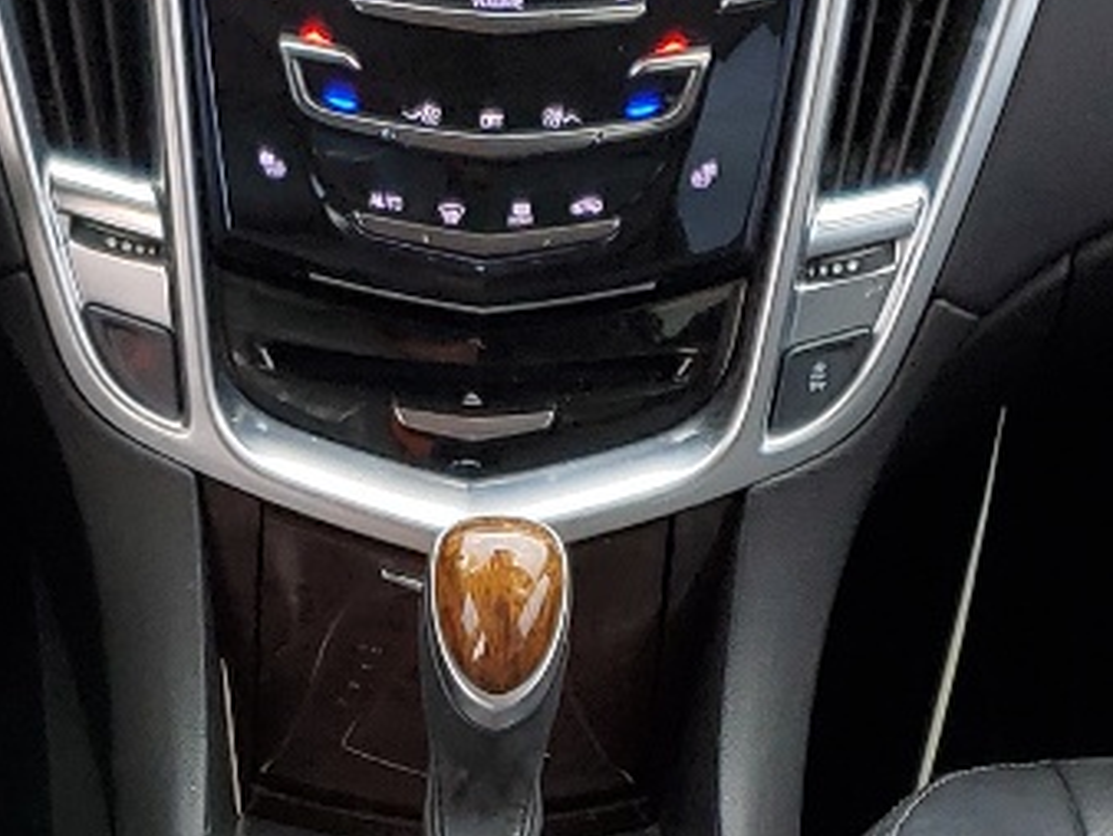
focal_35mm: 123
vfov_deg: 11.7
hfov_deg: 15.9
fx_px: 3958
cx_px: 296
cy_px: 1132
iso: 50
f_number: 1.5
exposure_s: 1/169
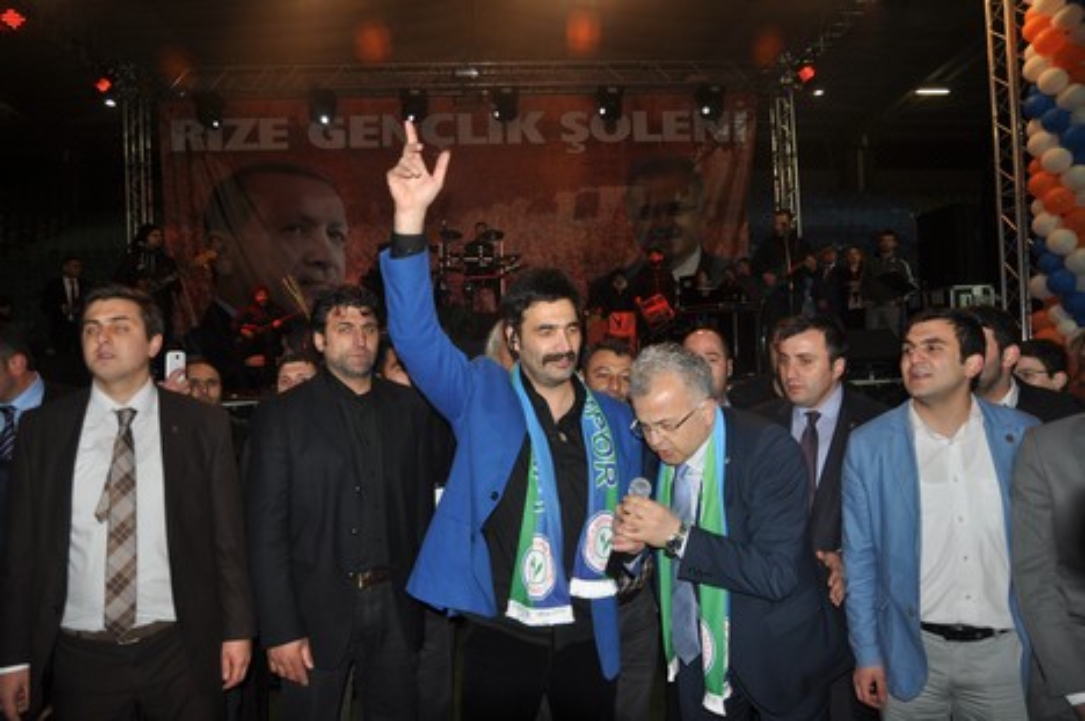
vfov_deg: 53.0
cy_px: 360
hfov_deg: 73.8
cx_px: 542
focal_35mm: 24
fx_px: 723
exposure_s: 1/60
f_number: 3.5
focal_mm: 16
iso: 200
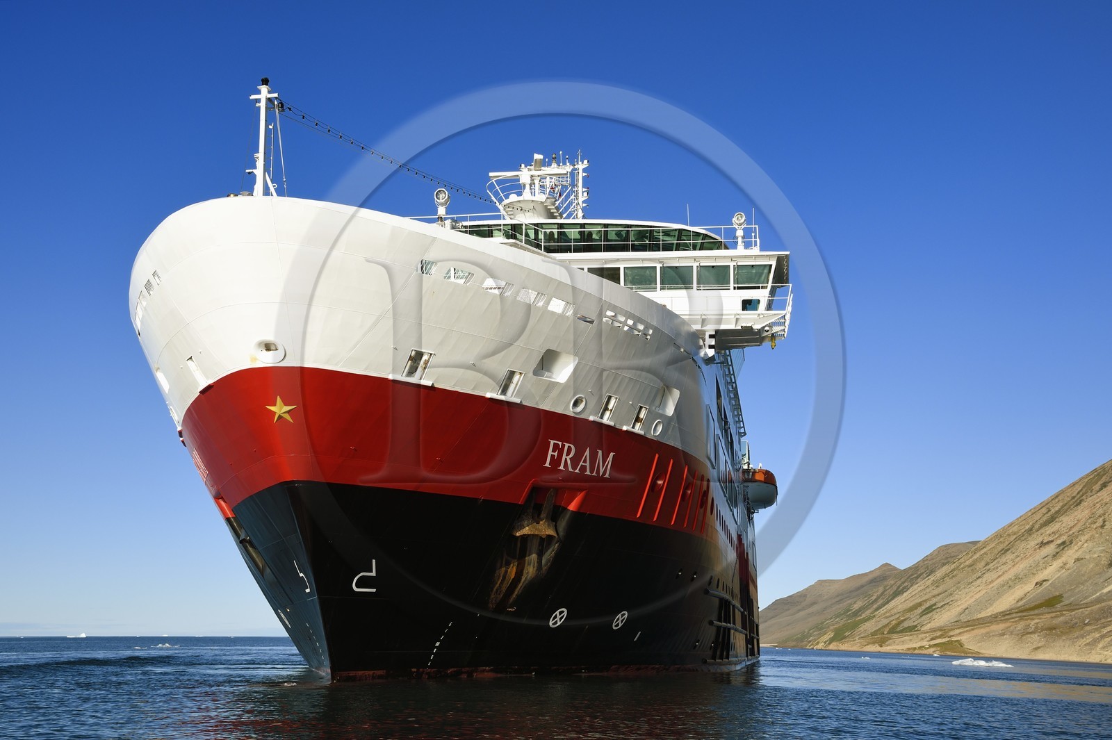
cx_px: 556
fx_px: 1358
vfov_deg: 30.5
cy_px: 370
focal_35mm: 44
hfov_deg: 44.5
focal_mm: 44
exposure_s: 1/500
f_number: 10
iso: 200
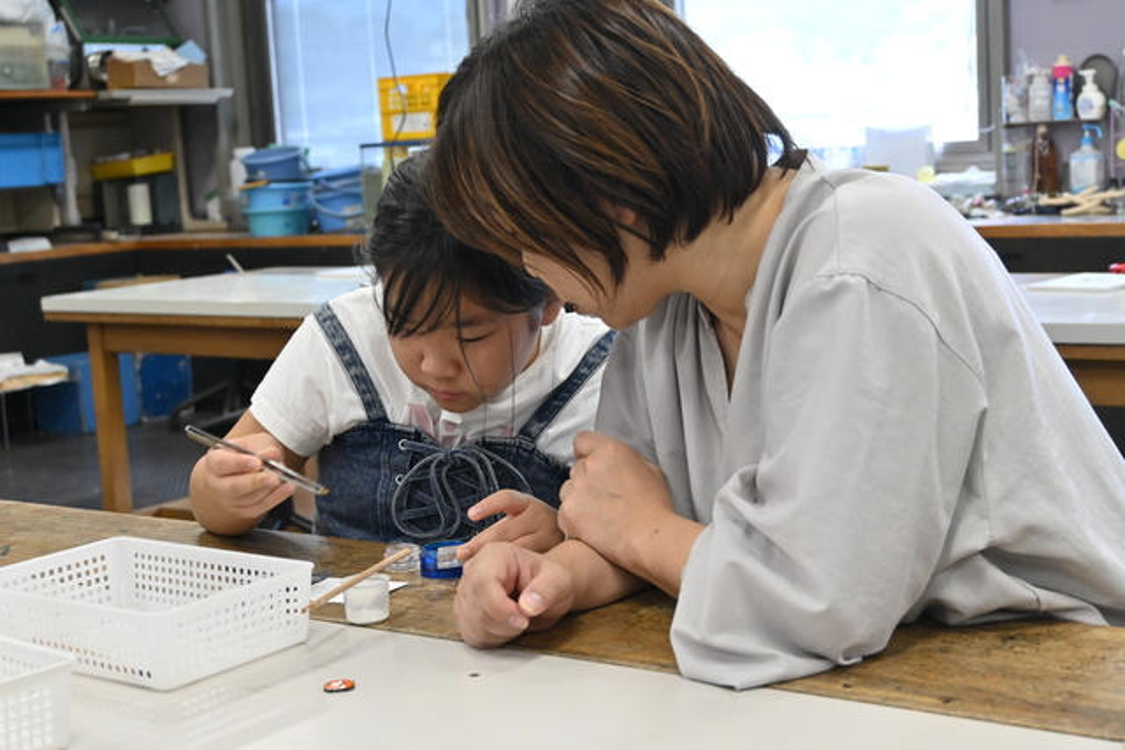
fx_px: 1641
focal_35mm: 52
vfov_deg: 25.8
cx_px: 562
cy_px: 375
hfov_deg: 37.8
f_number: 5.3
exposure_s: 1/100
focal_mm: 35
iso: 1600
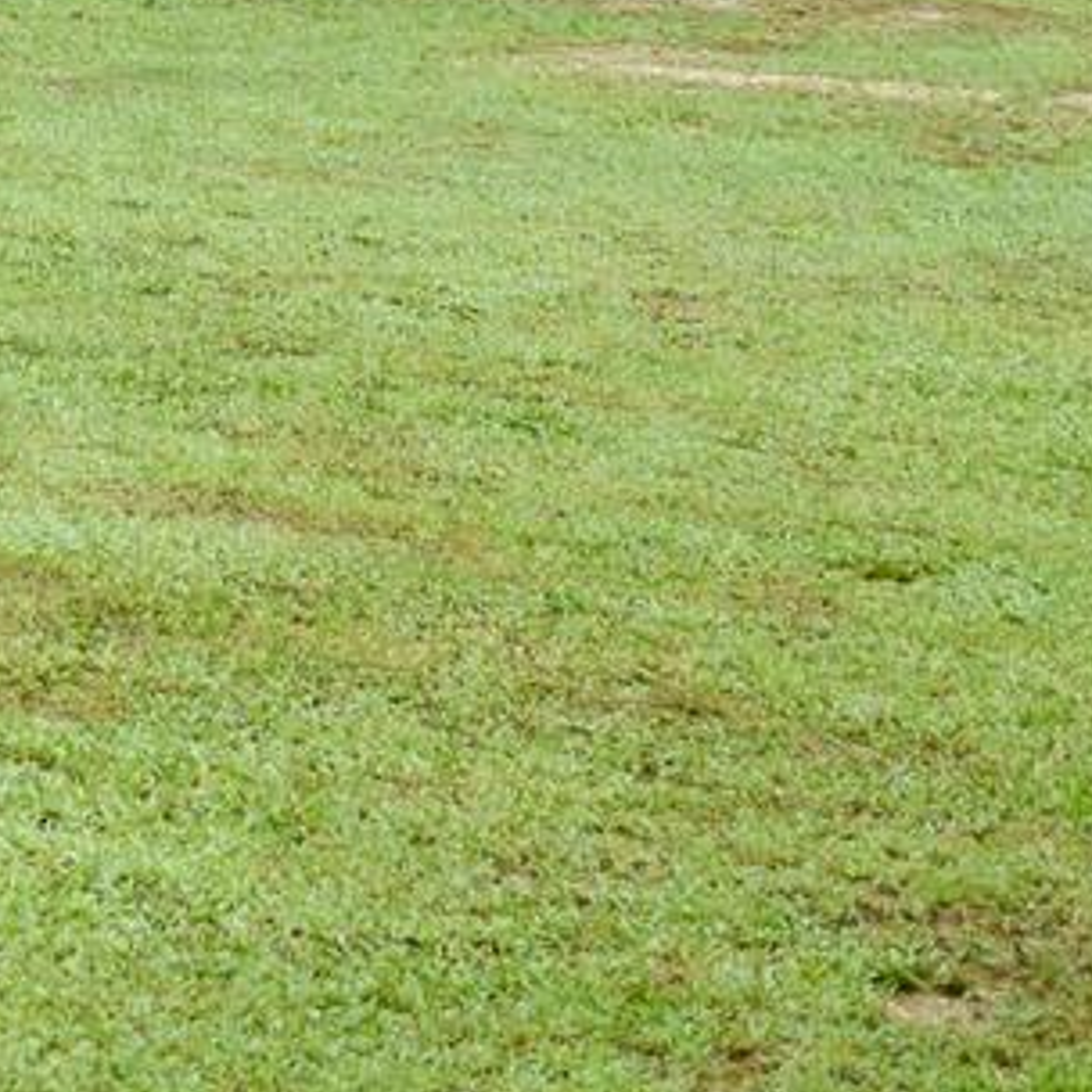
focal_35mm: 157
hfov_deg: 10.5
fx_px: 5603
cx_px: -787
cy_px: -514
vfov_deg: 10.8
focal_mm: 26
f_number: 4
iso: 640
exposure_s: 1/250
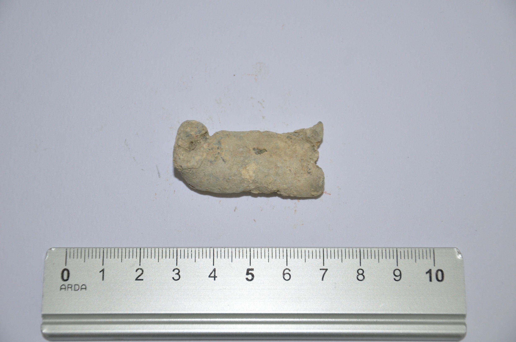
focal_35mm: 99
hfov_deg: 20.7
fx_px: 1416
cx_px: 258
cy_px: 171
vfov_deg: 13.8
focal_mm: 66
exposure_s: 1/60
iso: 800
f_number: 5.3
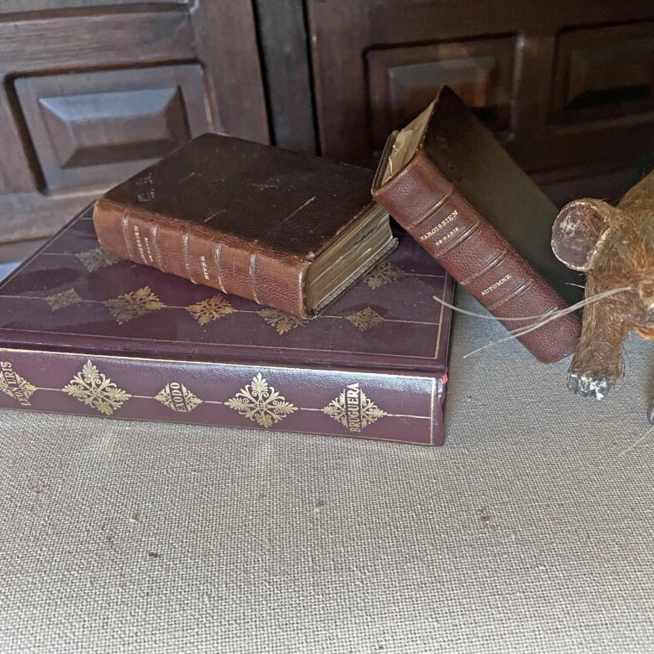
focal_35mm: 31
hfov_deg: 52.0
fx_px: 663
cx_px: 405
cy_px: 329
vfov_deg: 52.5
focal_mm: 5.7
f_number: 1.5
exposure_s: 1/53
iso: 500
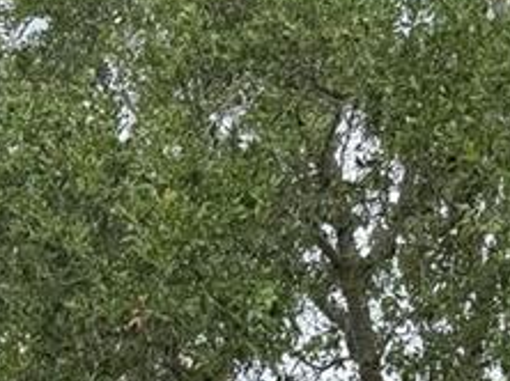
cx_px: -7
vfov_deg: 8.4
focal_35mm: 130
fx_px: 1913
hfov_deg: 14.9
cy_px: 1343
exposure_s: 1/1112
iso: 80
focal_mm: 6.76
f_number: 1.78
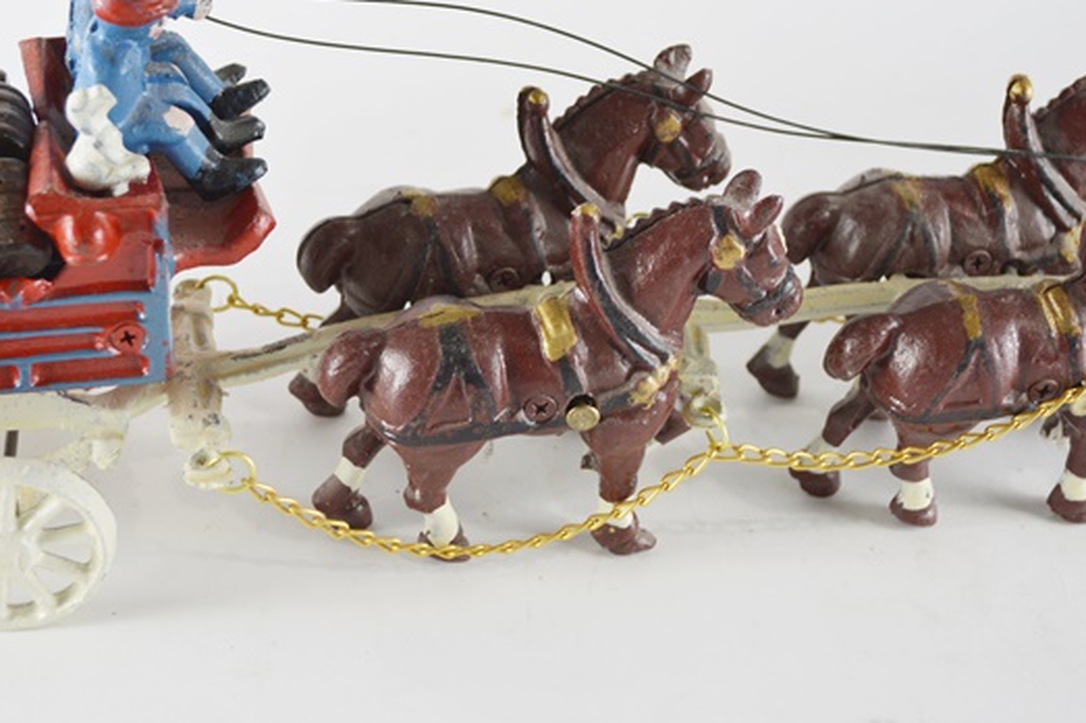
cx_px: 511
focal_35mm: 62
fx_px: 1869
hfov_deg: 32.4
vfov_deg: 21.9
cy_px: 316
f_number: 5.6
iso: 400
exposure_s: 1/125
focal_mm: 36
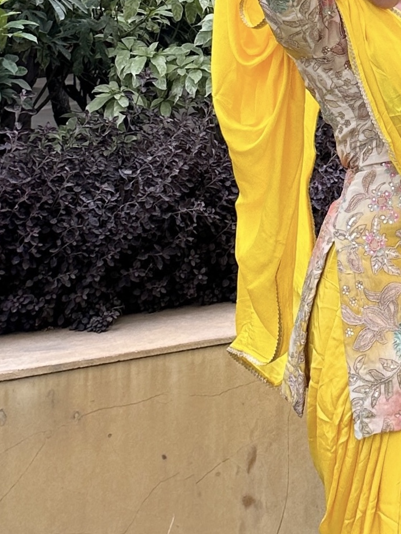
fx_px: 1035
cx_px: 489
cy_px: 337
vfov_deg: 28.8
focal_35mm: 67
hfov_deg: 20.4
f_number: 1.78
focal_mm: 6.86
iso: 80
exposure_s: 1/414
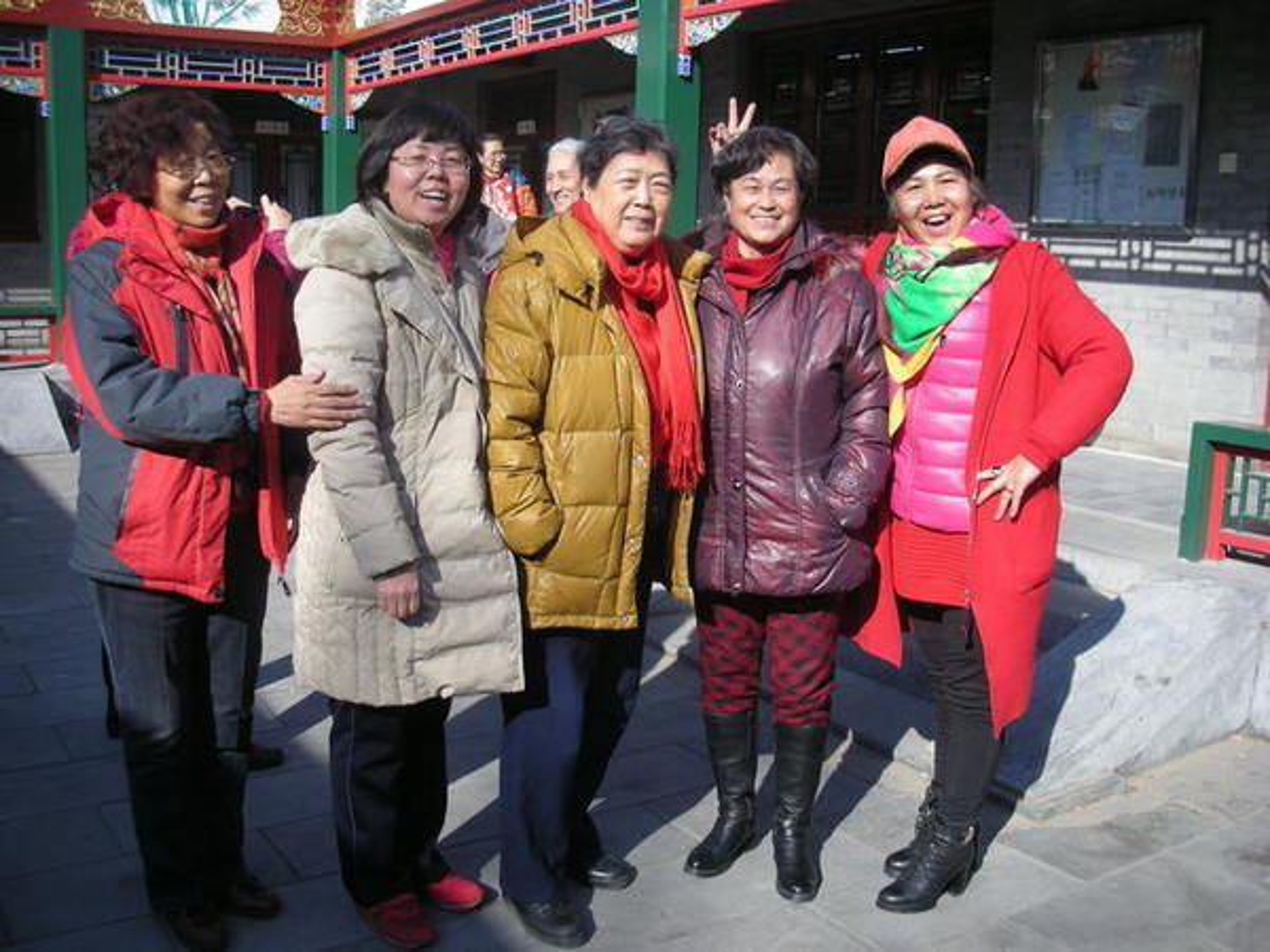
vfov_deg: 40.7
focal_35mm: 35
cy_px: 476
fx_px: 1284
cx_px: 635
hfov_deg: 52.6
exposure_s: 1/124
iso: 72
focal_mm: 5.8
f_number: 7.9
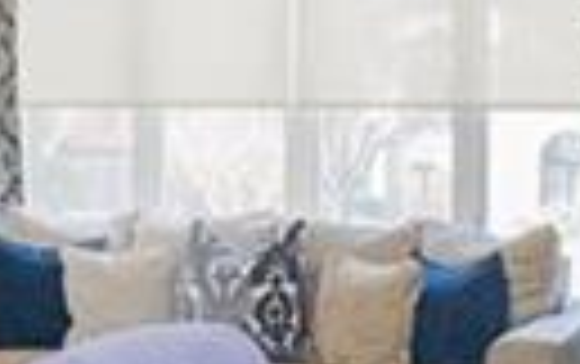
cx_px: -148
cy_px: 121
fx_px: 1915
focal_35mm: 121
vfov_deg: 10.9
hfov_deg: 16.4
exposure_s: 1/60
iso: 2000
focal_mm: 10
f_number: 9
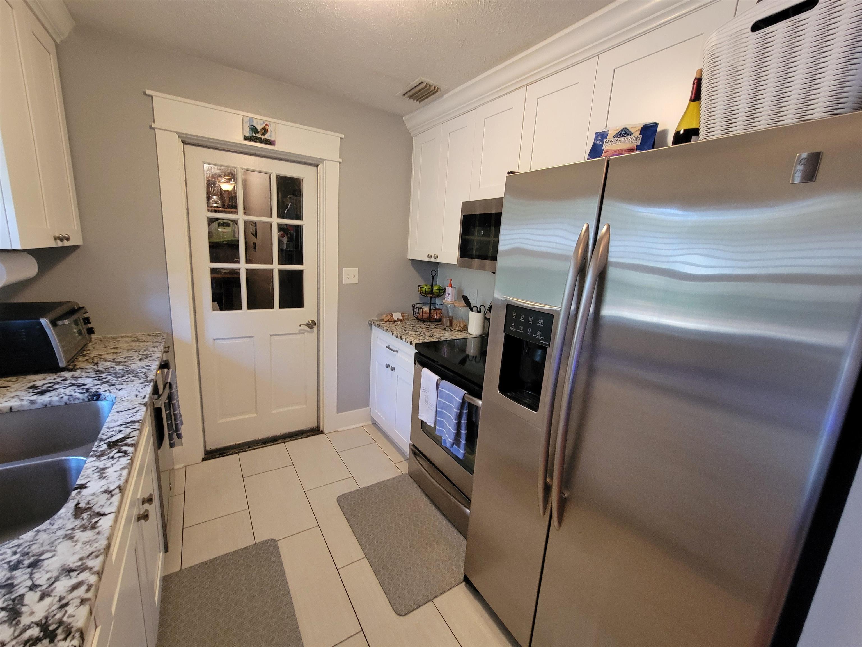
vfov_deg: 89.9
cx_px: 431
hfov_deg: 106.2
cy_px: 324
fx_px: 324
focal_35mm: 13
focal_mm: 2.2
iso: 320
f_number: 2.2
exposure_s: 1/30
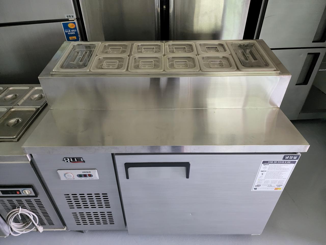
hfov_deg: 73.9
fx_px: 217
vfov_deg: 58.9
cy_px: 122
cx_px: 163
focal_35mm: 23
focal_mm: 6.4
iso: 1000
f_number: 1.8
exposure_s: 1/120
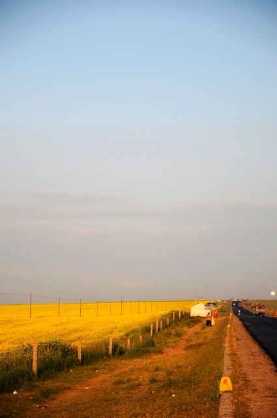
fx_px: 1475
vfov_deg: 16.1
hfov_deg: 10.7
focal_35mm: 128
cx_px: 138
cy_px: 209
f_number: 5.6
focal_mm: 85
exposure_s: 1/500
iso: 200
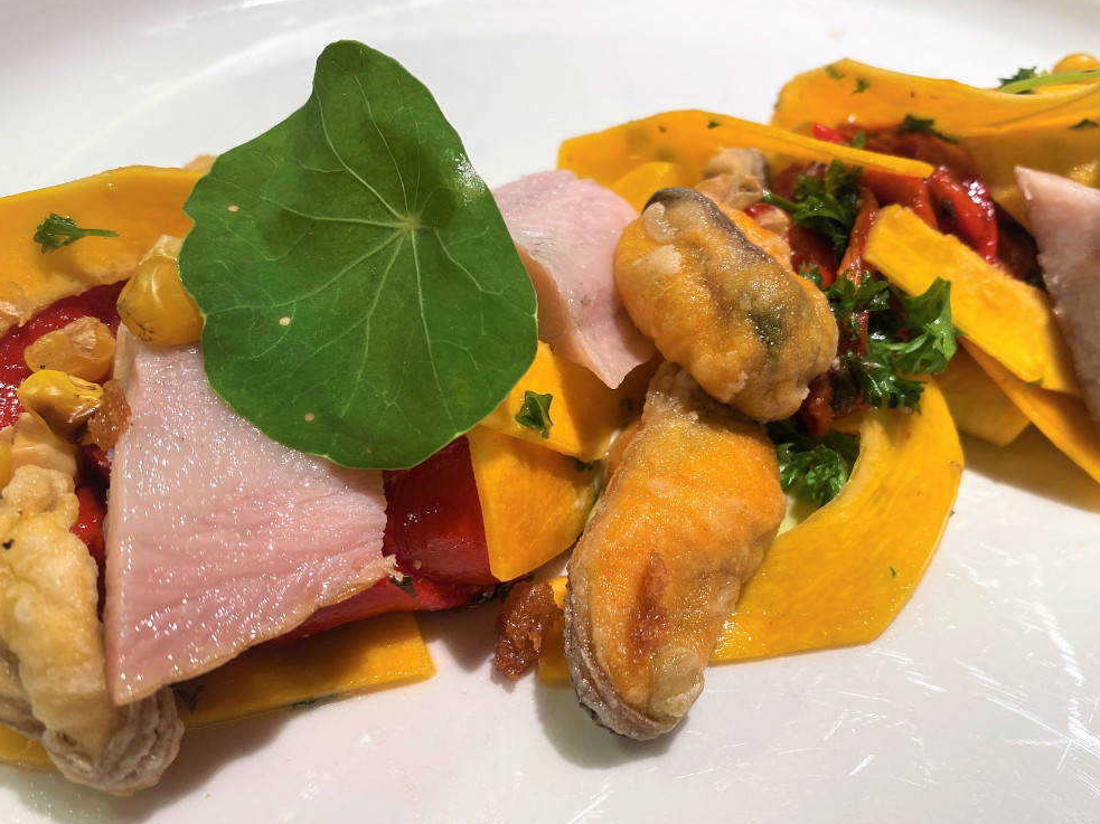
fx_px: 1017
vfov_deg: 44.1
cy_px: 440
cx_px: 615
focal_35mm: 32
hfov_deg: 56.7
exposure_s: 1/50
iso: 100
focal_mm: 4.25
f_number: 1.8
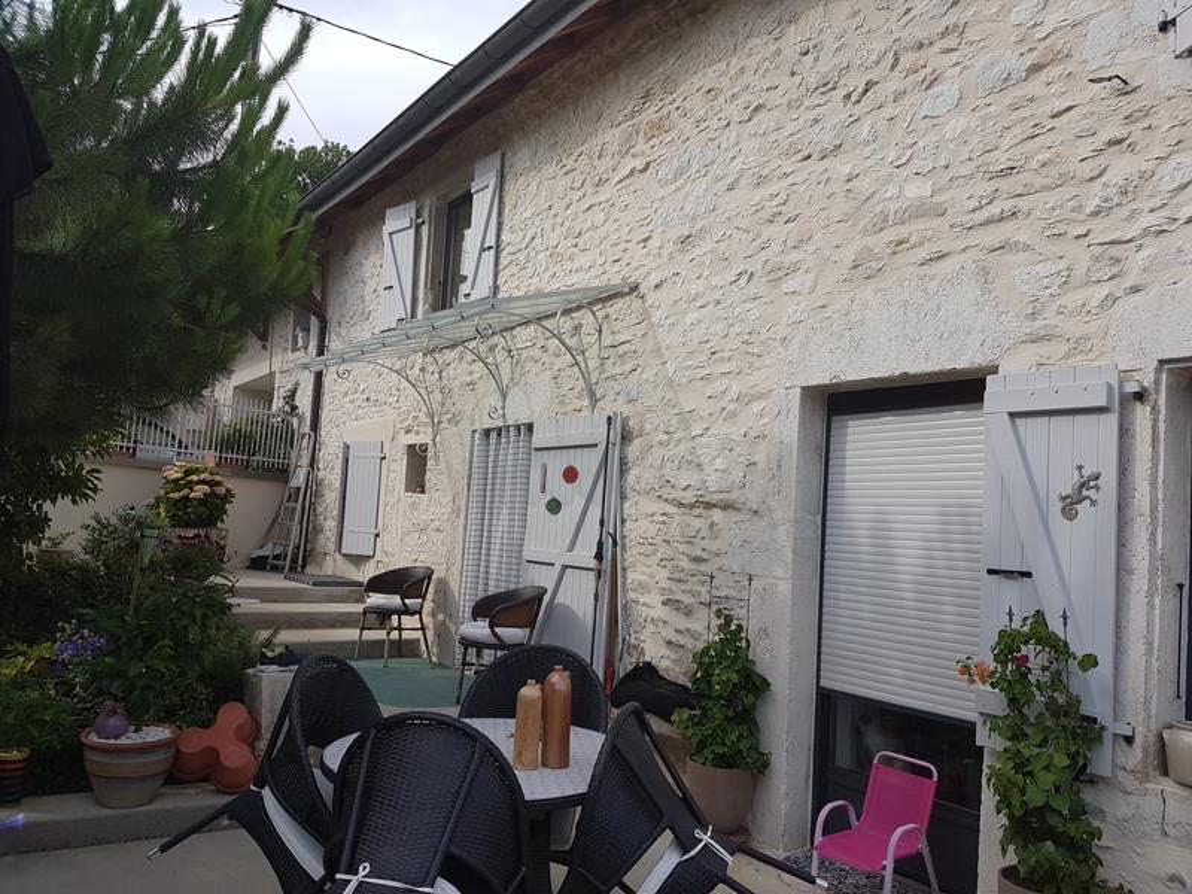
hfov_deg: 67.3
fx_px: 895
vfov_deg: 53.1
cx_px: 596
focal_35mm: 26
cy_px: 447
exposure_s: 1/1296
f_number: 1.7
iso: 40
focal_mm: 4.2
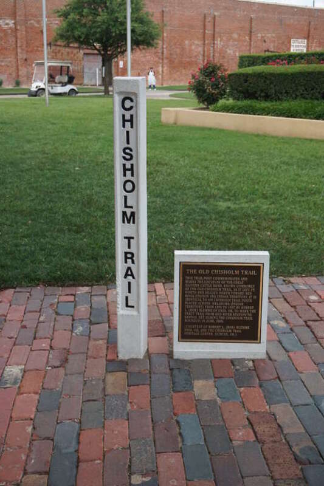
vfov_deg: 42.3
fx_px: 628
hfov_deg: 28.9
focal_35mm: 46
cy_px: 243
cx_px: 162
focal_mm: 31
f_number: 5.6
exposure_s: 1/160
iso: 100
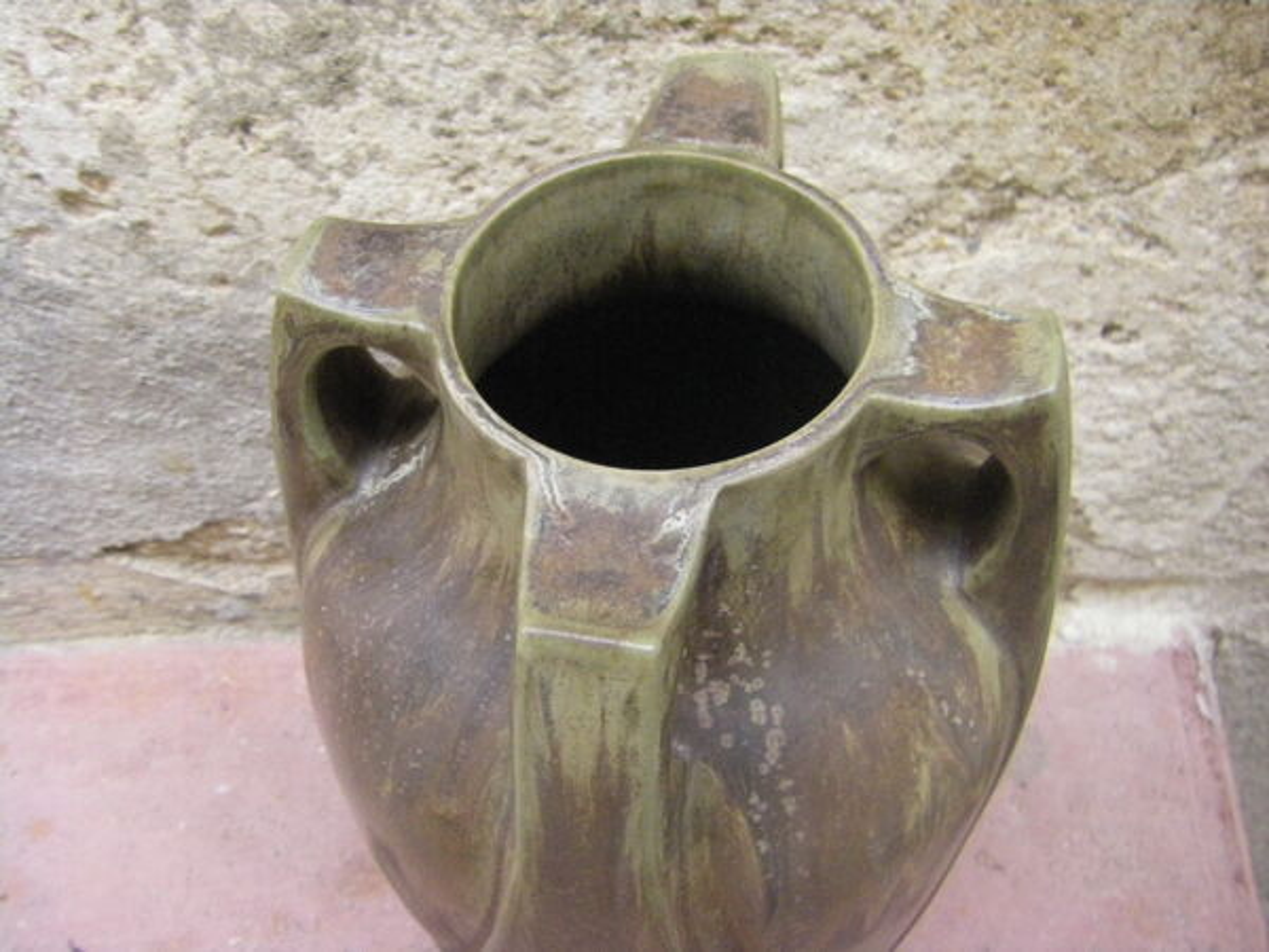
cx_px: 634
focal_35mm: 38
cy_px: 476
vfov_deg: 37.7
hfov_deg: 49.0
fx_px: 1393
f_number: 3.5
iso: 640
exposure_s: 1/100
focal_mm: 6.3
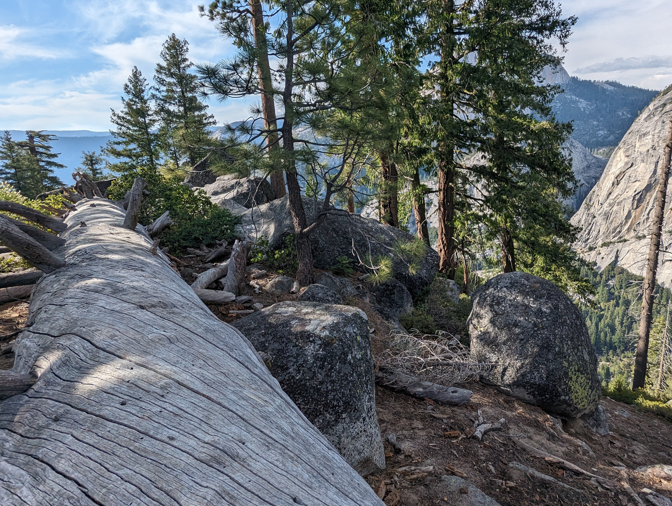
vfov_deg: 65.9
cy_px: 224
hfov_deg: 80.8
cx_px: 398
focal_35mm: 20
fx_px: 389
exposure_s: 1/1637
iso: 45
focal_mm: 2.35
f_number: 2.2
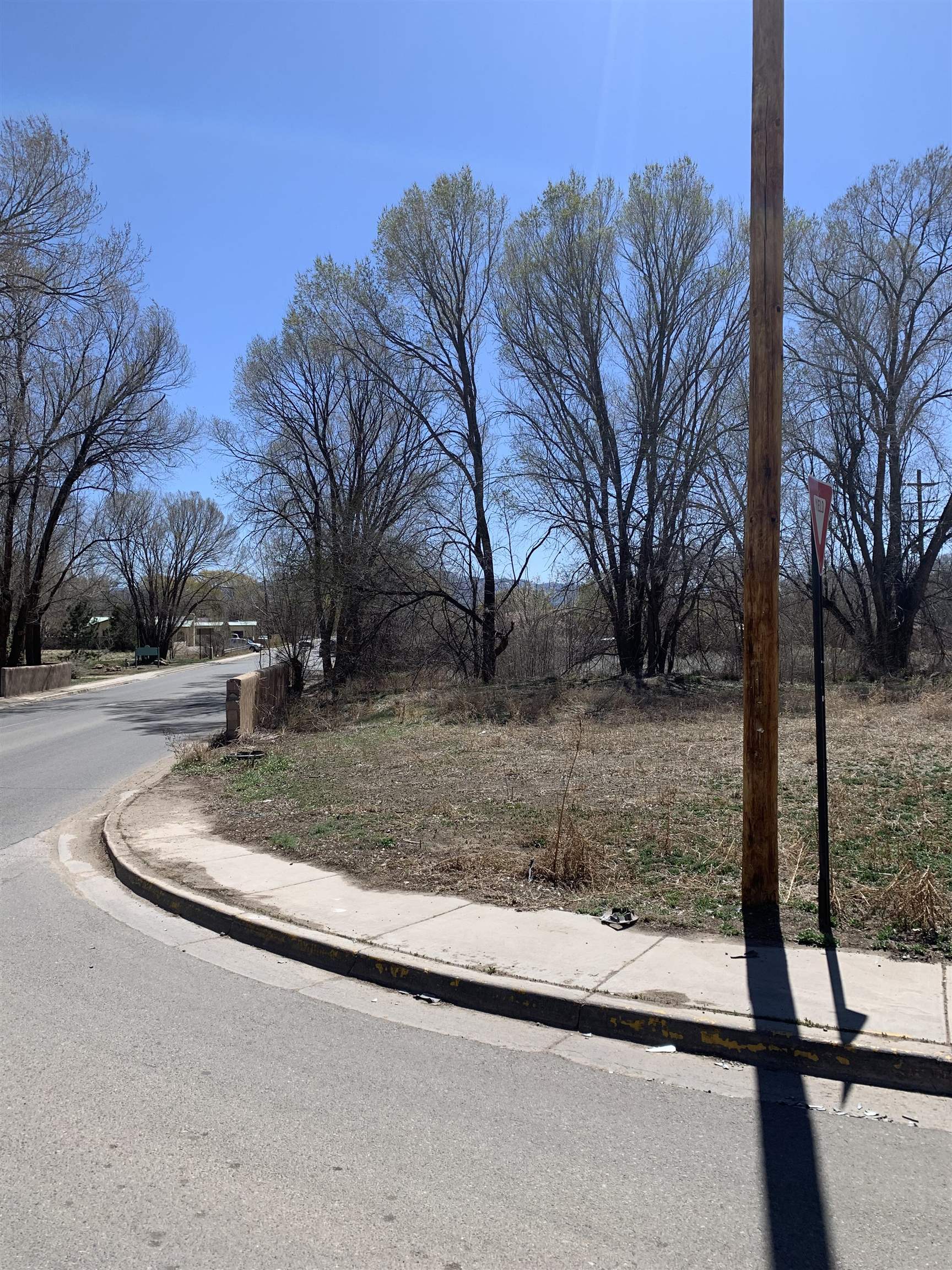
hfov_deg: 53.1
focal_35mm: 26
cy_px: 635
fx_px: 953
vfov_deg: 67.3
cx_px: 476
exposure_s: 1/2309
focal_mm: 4.25
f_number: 1.8
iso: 25
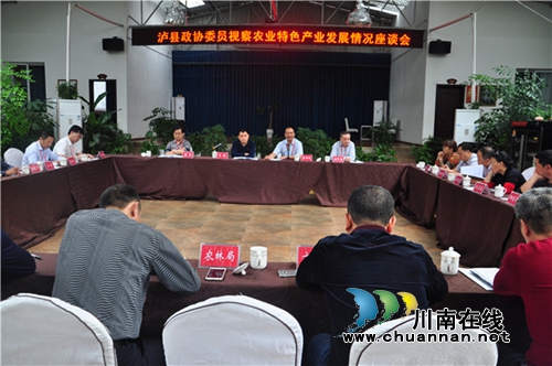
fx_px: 482
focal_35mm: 32
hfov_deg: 59.6
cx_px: 276
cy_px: 183
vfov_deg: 41.6
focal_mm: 21
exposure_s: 1/30
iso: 250
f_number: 3.8
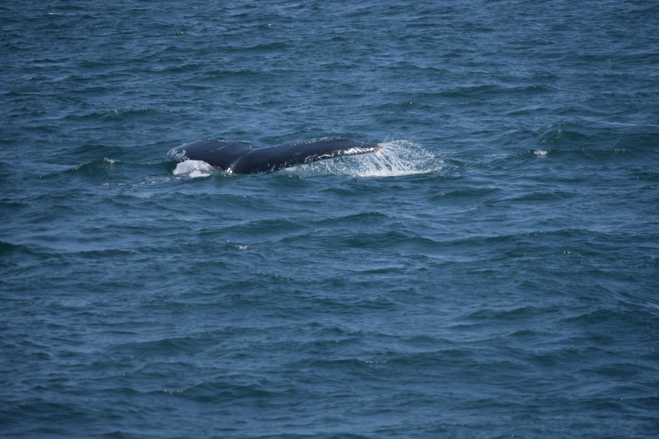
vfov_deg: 5.2
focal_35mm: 262
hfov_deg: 7.8
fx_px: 4805
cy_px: 220
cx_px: 330
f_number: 5.6
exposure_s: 1/1600
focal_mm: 175
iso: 200
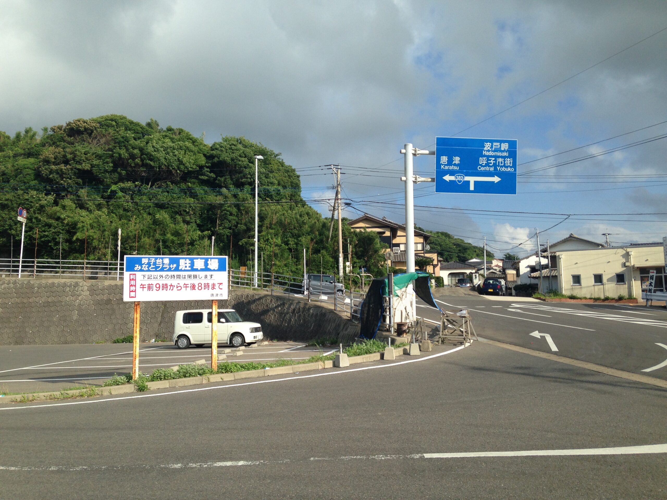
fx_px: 636
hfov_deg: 55.4
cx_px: 334
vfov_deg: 42.9
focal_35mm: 33
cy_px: 250
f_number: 2.4
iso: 50
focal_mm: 4.12
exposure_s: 1/1506
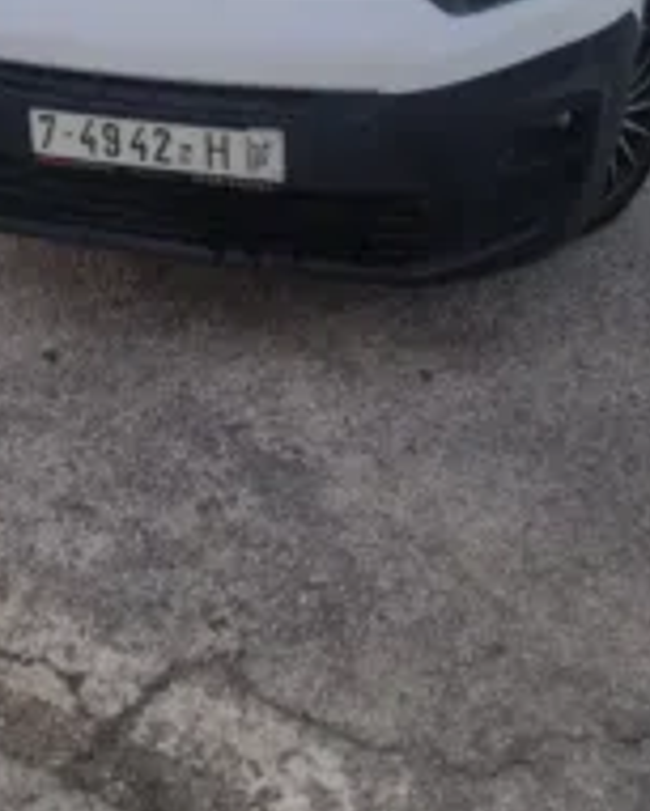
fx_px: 1177
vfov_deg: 35.5
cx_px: 166
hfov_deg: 30.4
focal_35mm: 49
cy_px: 64
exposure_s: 1/120
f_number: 1.8
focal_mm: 6.7
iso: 100
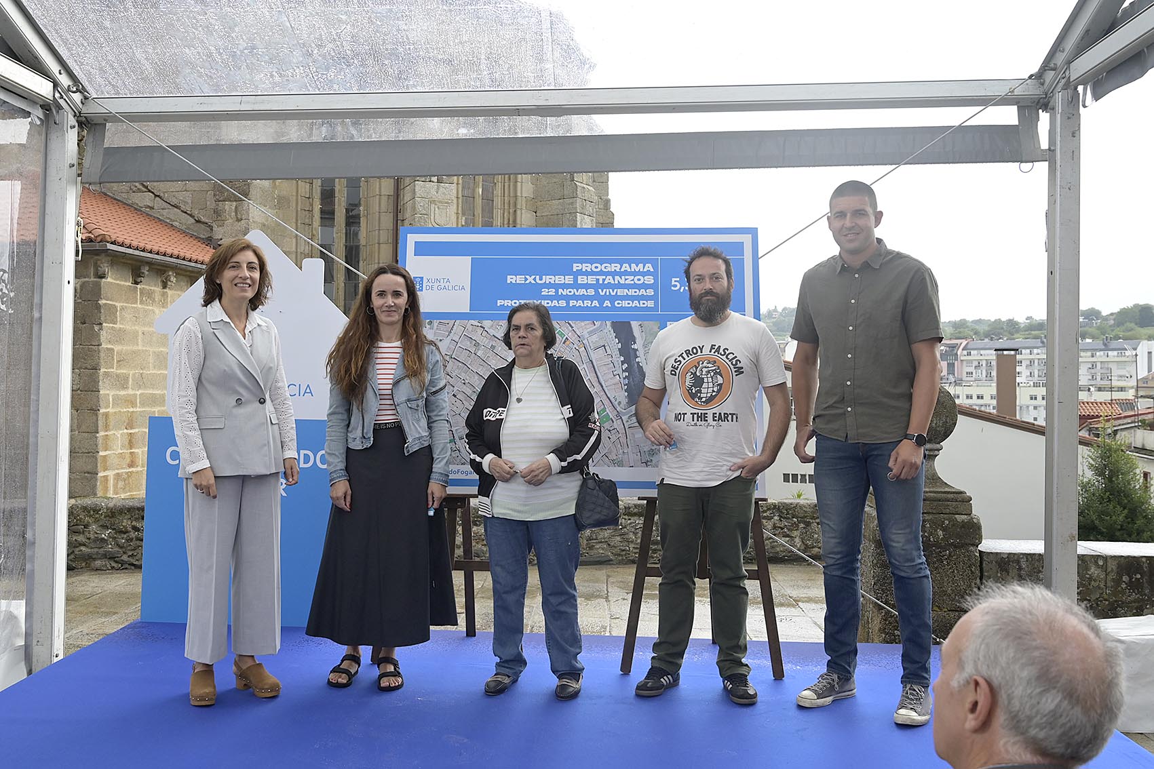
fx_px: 914
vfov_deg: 45.7
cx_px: 577
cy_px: 384
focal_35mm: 28
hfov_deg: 64.6
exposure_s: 1/1000
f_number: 6.3
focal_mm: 28.5
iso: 1600
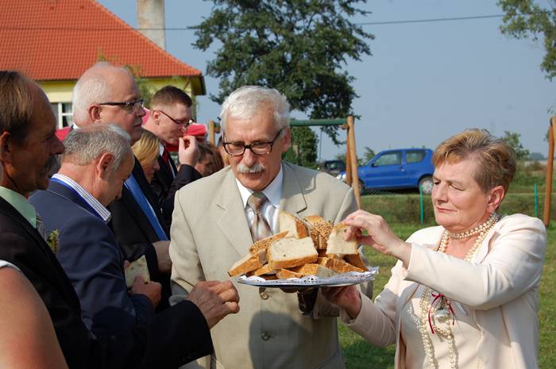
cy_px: 184
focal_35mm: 72
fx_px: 1111
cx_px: 278
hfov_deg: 28.1
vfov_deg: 18.9
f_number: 10
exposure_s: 1/400
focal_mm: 48
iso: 200
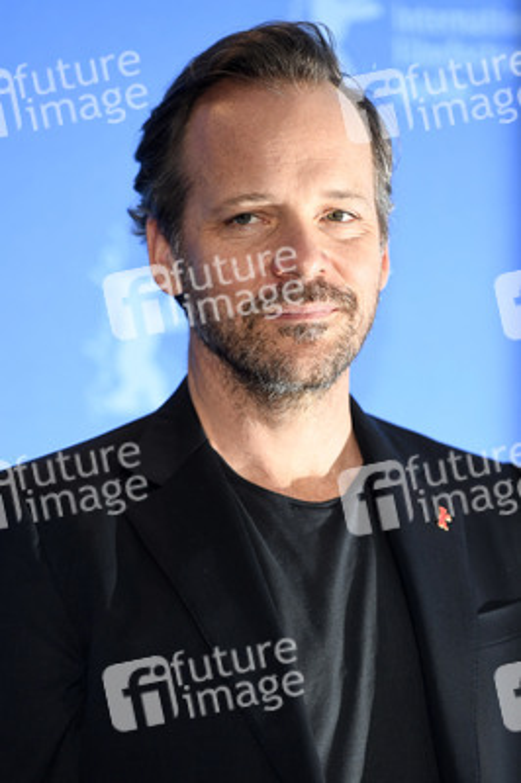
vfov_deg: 11.1
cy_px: 392
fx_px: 4023
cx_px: 260
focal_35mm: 185
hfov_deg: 7.4
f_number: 3.2
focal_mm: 185
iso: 800
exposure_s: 1/400
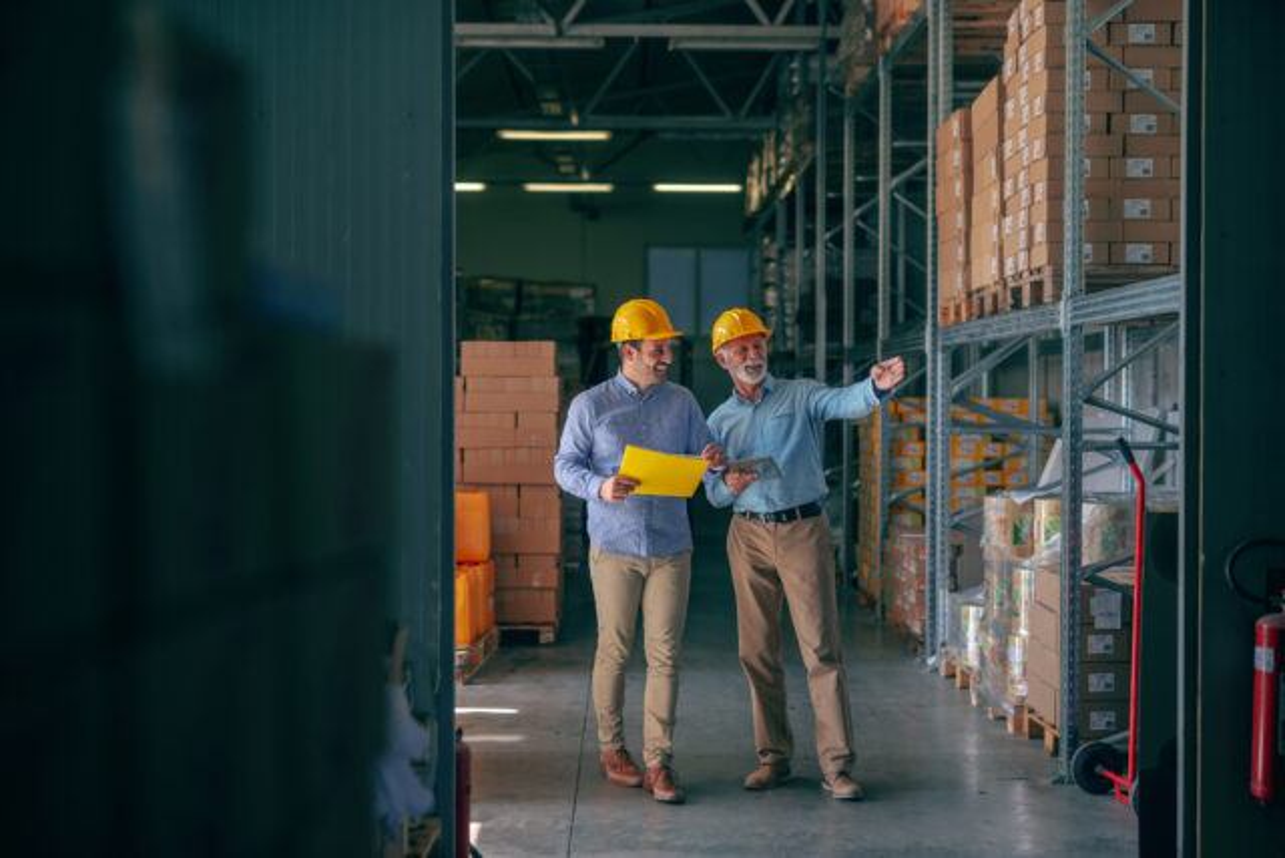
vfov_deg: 27.0
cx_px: 642
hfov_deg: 39.6
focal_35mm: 50
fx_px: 1785
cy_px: 429
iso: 320
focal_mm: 50
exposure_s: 1/400
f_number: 2
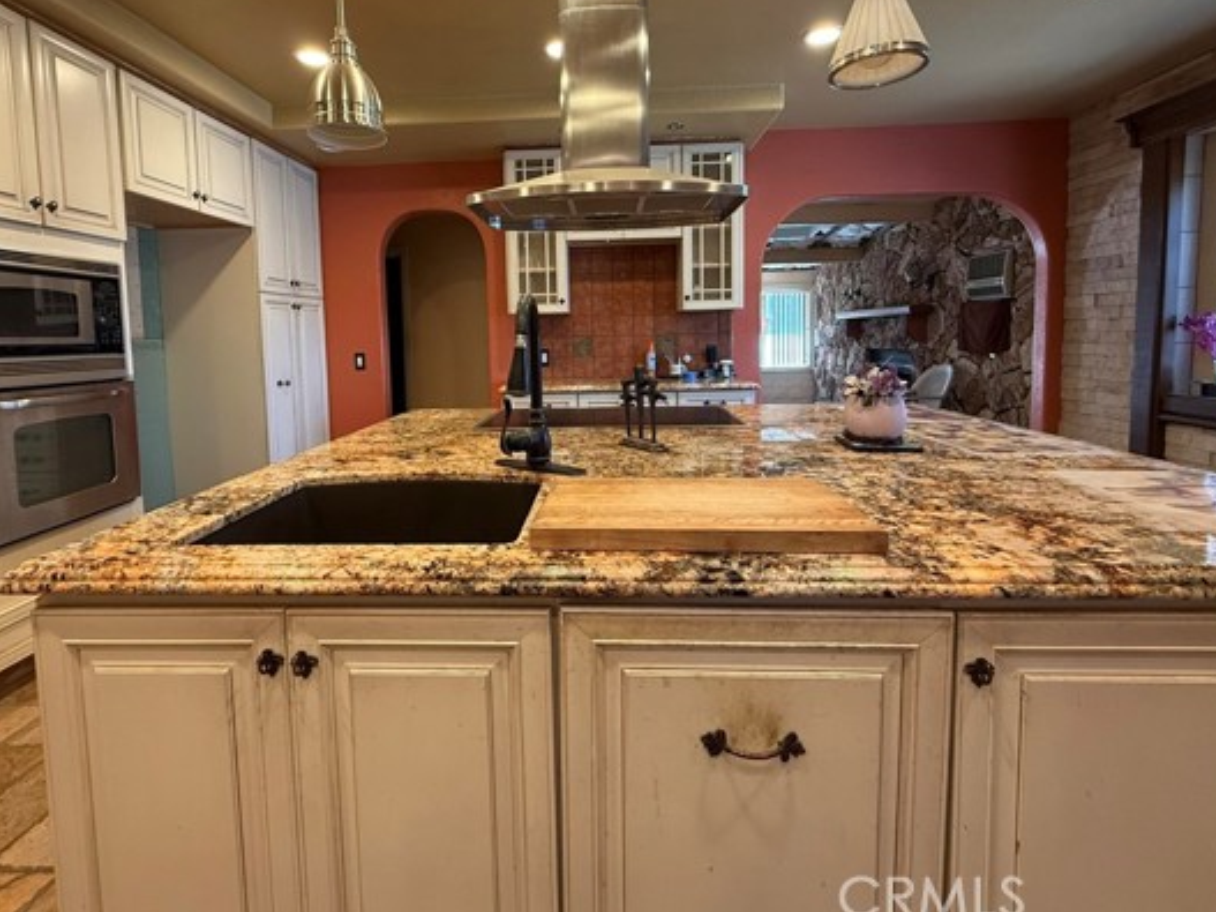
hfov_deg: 91.0
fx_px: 597
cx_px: 584
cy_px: 376
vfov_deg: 74.1
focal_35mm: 17
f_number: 2.2
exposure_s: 1/60
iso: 320
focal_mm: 2.22
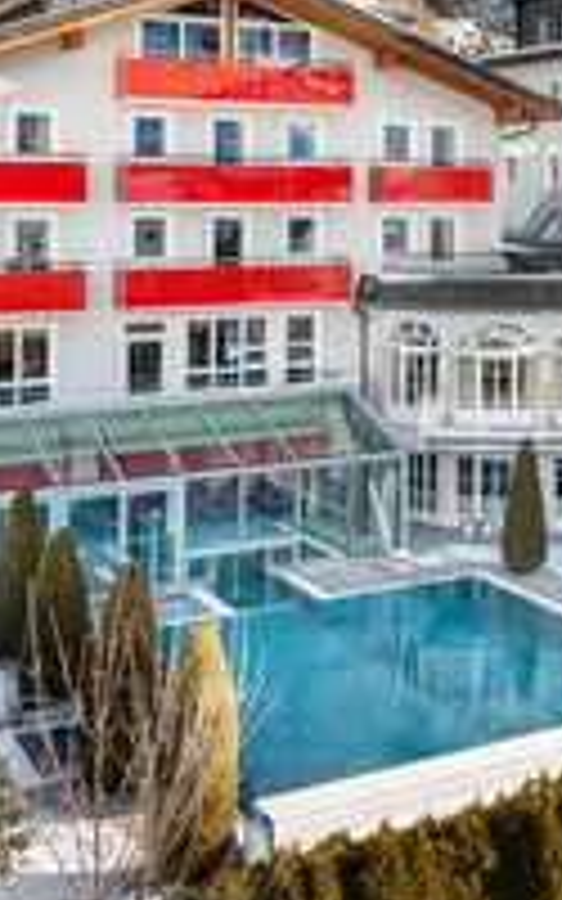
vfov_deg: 35.3
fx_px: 1372
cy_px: 196
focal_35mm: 56
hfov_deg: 20.2
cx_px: 823
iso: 100
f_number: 11
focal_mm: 22
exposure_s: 1/90
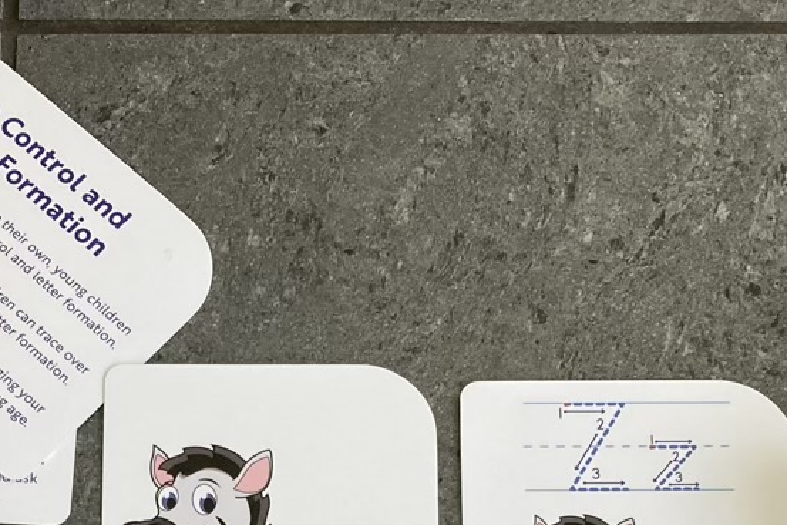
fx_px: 1727
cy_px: 796
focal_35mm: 79
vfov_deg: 15.8
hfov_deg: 25.6
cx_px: 278
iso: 50
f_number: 1.8
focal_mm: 3.99
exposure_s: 1/121
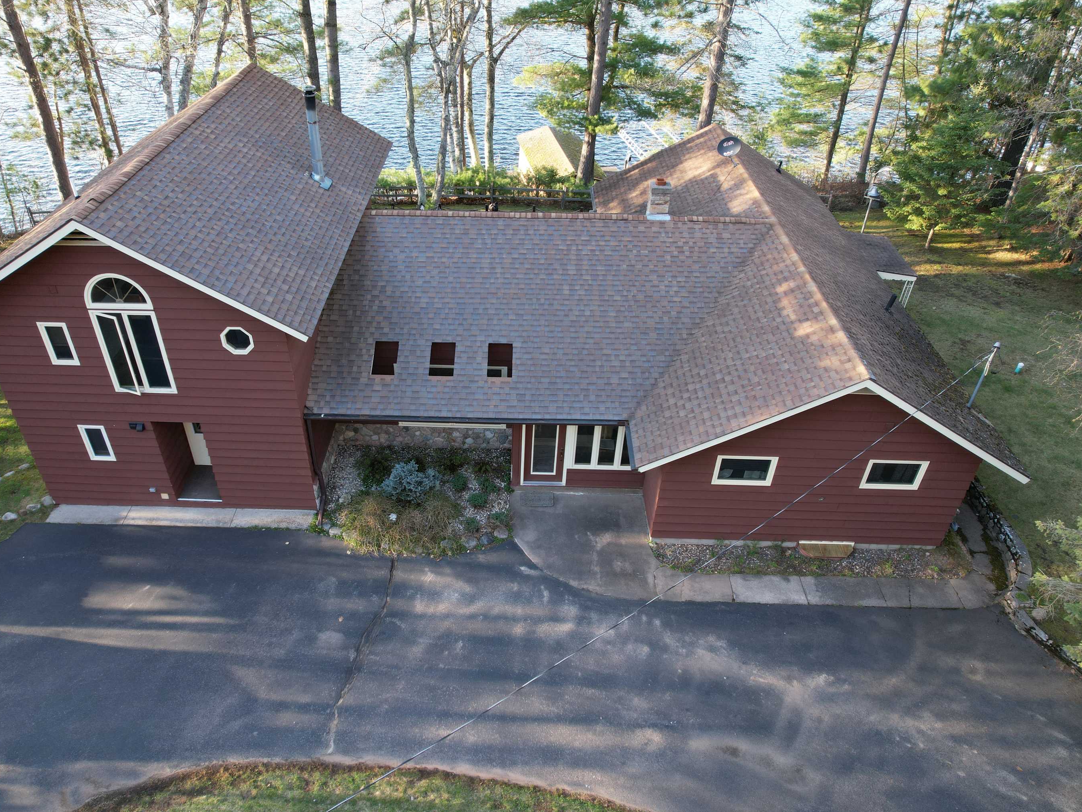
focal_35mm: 24
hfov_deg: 71.4
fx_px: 750
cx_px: 487
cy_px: 407
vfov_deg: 56.8
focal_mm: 8.38
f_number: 2.8
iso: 150
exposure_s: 1/90
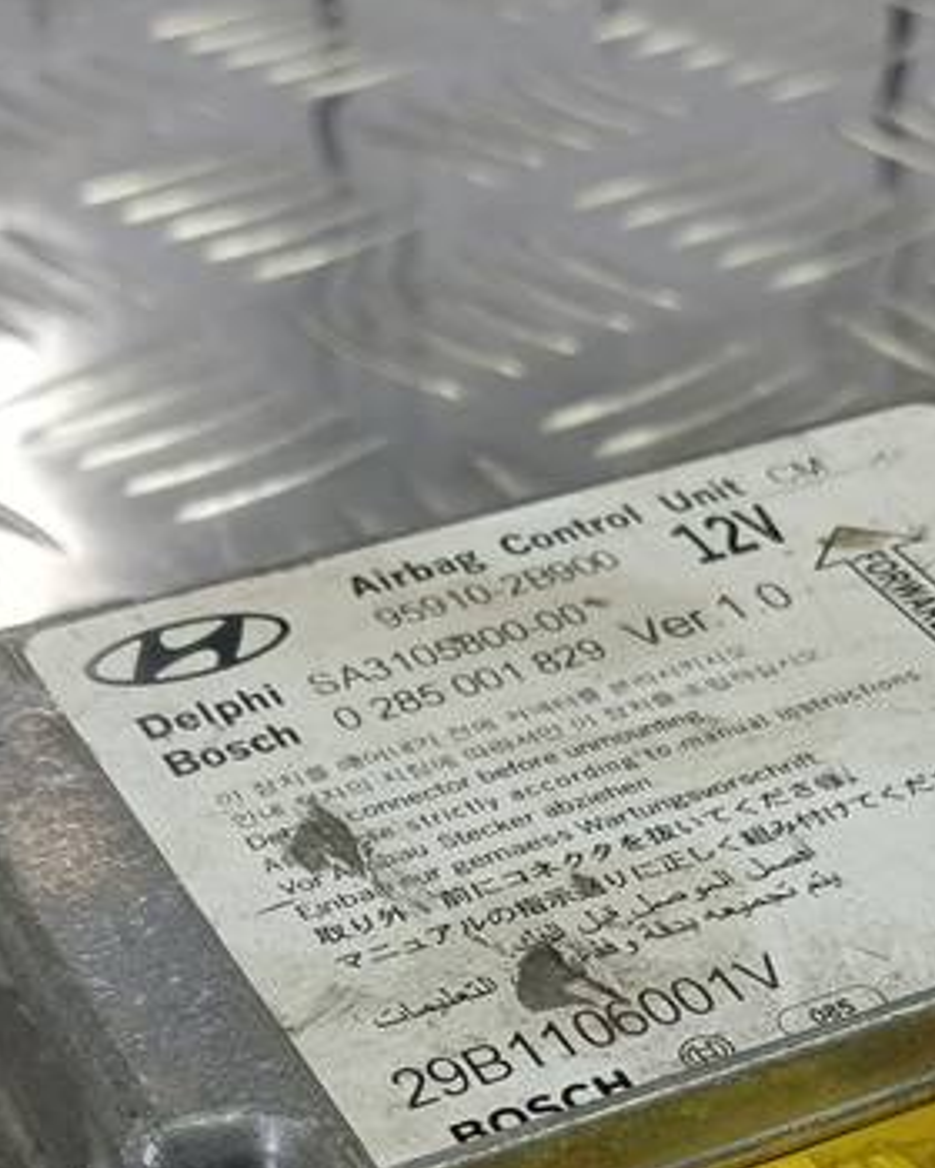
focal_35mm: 77
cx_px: 628
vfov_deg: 23.4
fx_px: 2663
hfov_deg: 19.8
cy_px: 1245
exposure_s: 1/50
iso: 94
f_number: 1.6
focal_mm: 4.11
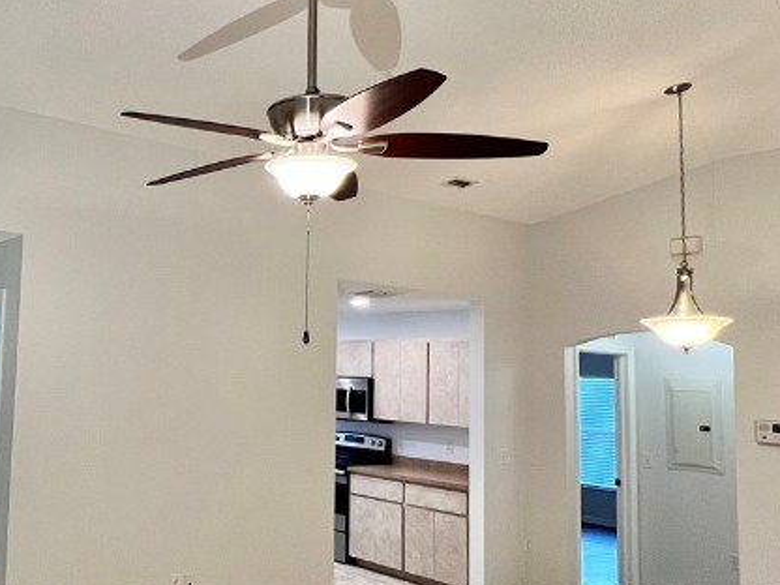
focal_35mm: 32
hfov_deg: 49.9
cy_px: 309
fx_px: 721
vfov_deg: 44.1
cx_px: 66
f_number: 1.8
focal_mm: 1.57
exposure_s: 1/120
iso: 250
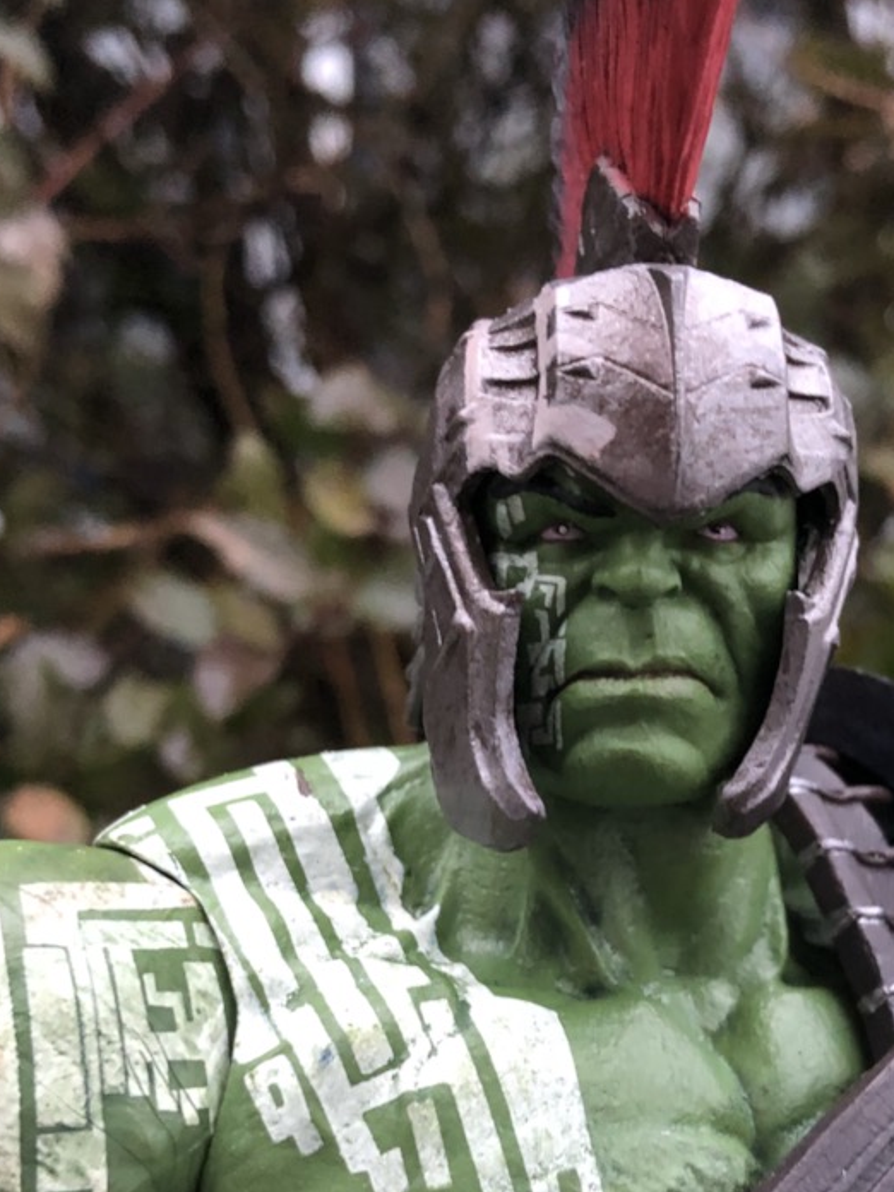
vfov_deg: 37.6
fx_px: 1722
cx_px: 527
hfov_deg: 29.1
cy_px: 822
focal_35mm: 50
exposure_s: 1/6
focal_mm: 3.99
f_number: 1.8
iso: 100
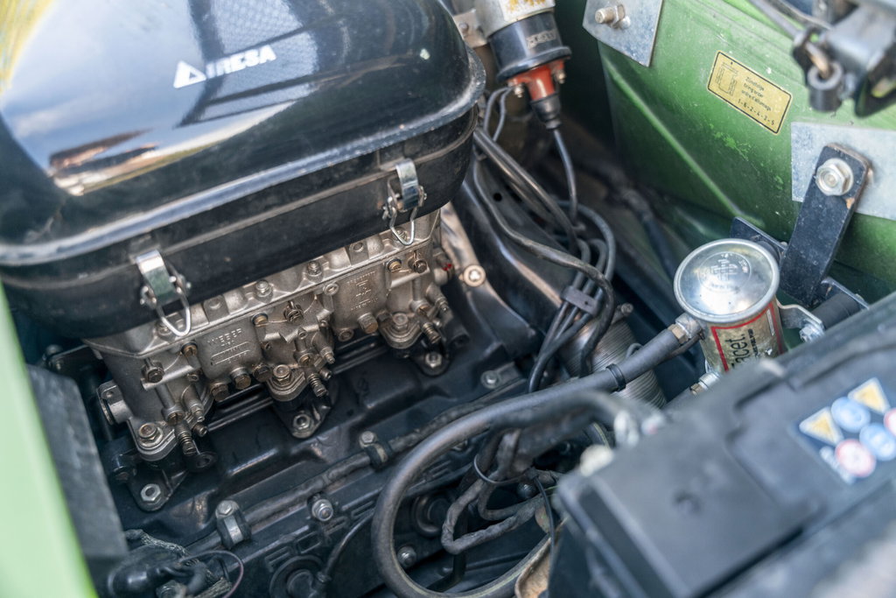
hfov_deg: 61.8
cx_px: 448
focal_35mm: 30
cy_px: 299
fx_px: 749
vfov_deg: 43.5
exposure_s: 1/80
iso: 800
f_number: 2.8
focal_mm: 30.1
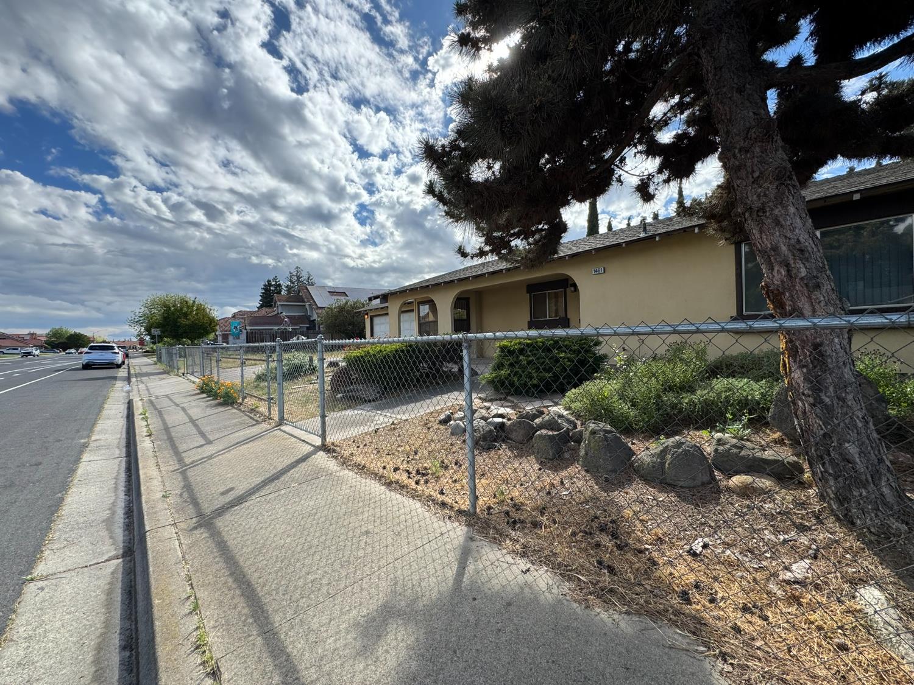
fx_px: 370
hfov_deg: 102.1
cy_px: 342
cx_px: 457
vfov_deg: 85.7
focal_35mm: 14
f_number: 2.2
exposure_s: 1/1277
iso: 40
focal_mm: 2.22
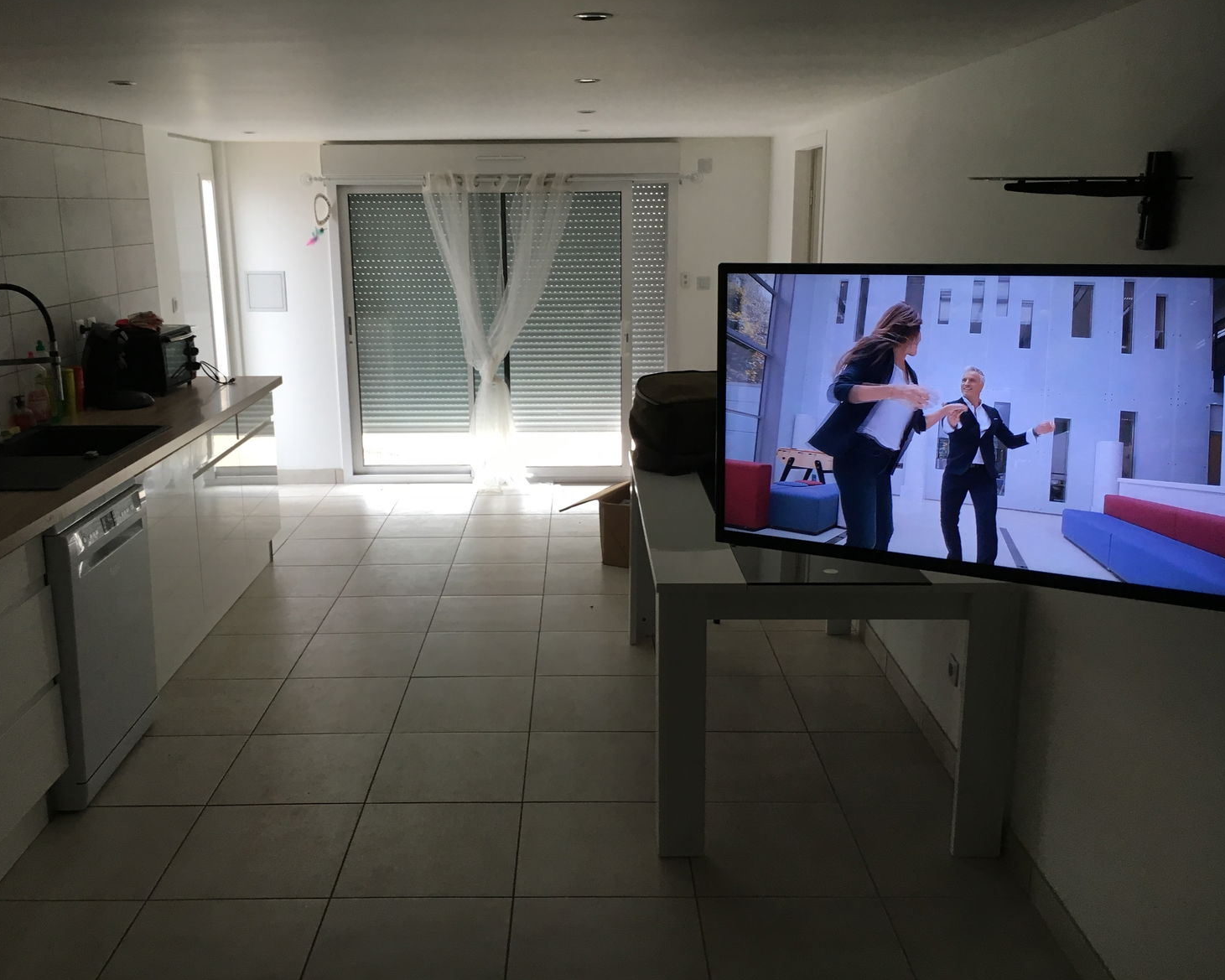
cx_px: 571
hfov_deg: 57.1
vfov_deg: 47.1
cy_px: 479
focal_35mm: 31
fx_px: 1124
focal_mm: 4.15
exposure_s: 1/33
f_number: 2.2
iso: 50
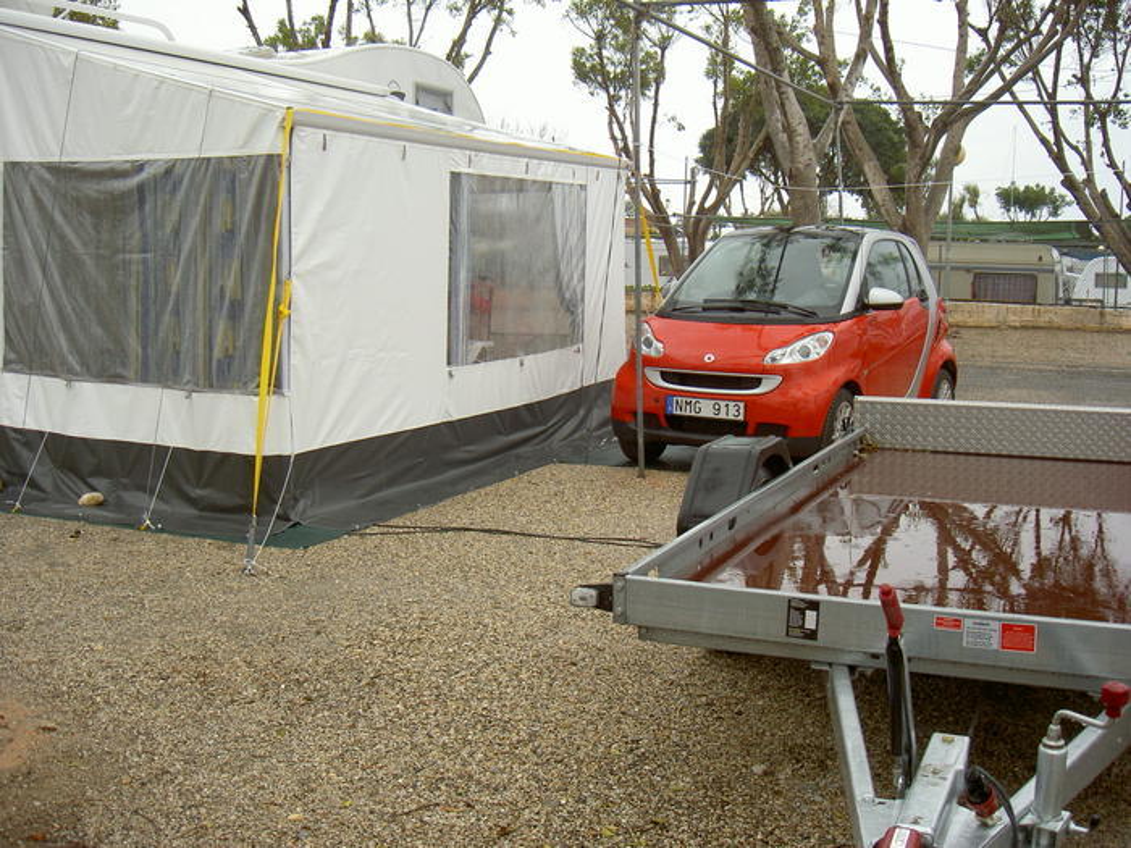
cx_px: 566
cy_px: 424
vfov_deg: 36.8
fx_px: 1274
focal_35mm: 39
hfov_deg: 47.9
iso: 50
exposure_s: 1/200
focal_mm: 8
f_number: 2.8
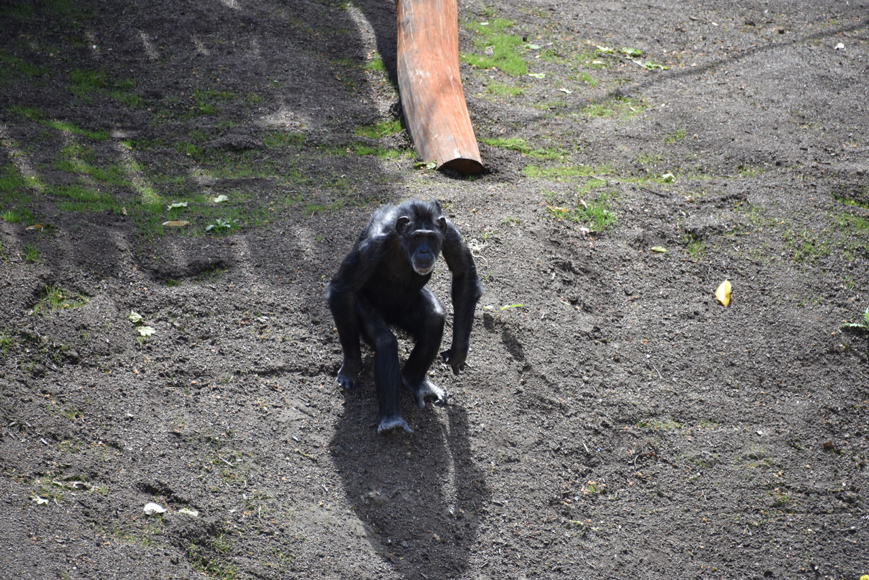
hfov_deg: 6.9
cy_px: 290
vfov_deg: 4.6
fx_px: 7243
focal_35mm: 300
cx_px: 434
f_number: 5.6
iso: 500
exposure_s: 1/640
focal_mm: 300
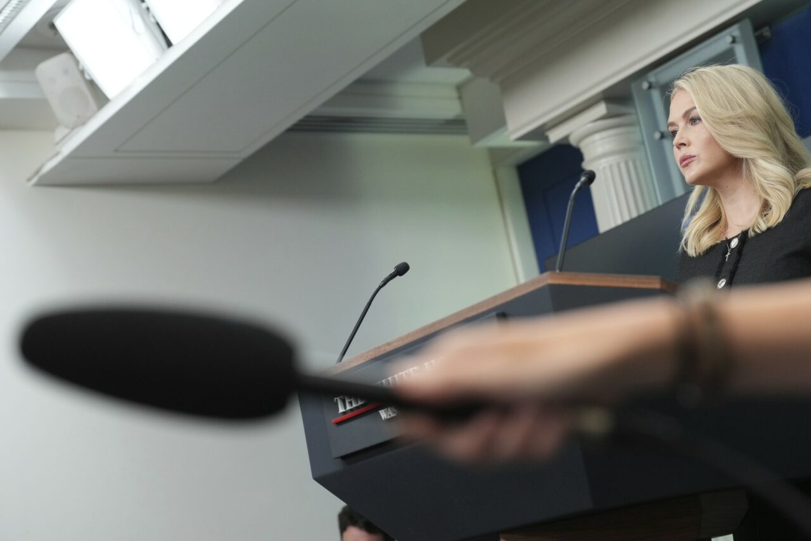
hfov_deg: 28.8
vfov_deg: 19.5
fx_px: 1577
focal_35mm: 70
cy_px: 270
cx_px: 406
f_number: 4
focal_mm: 70
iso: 2500
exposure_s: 1/400
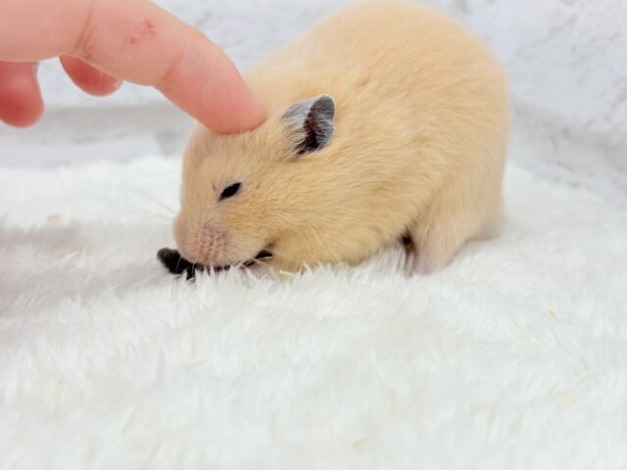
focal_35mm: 52
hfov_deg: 36.8
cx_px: 314
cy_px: 235
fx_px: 942
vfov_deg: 28.0
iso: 64
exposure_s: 1/100
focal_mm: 5.96
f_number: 1.6
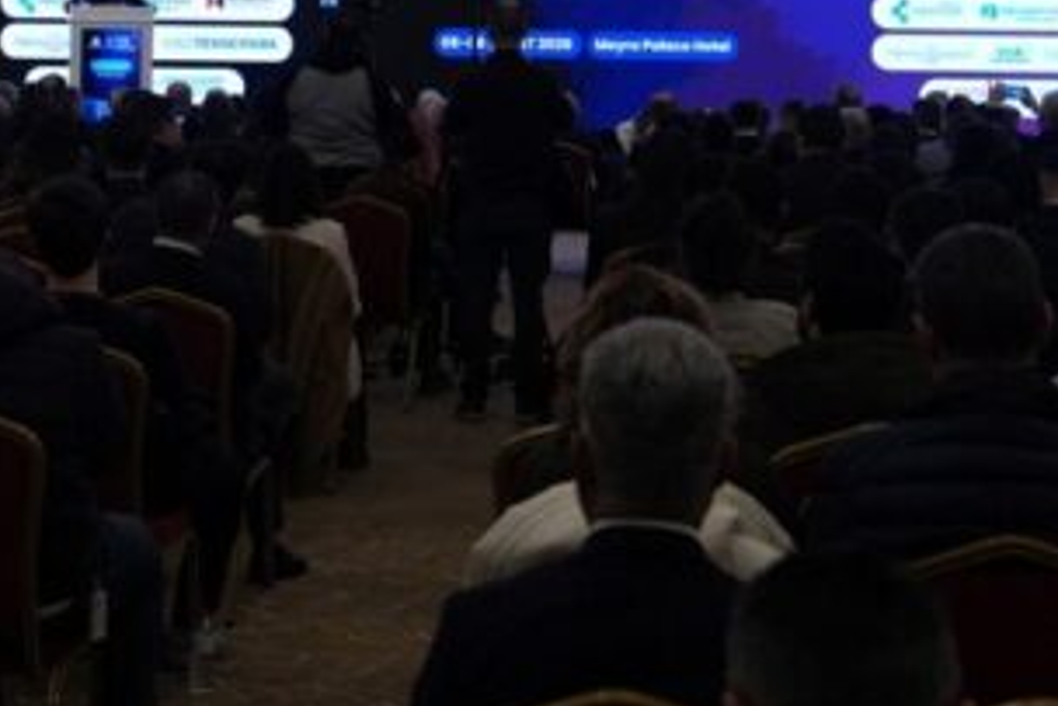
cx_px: 459
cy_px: -170
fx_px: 2676
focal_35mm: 91
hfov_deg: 22.4
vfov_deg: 14.5
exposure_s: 1/500
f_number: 2.8
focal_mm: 36
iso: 3200
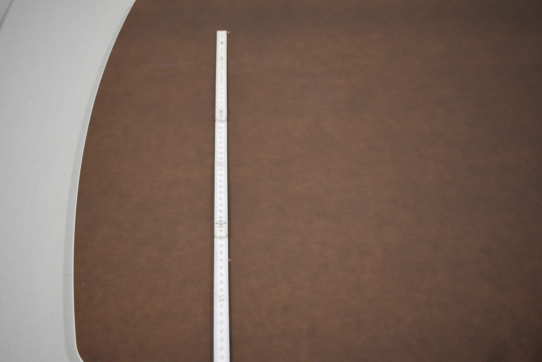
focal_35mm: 38
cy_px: 181
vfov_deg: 35.5
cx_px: 271
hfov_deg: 51.3
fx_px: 565
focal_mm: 25
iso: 800
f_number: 4
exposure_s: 1/200
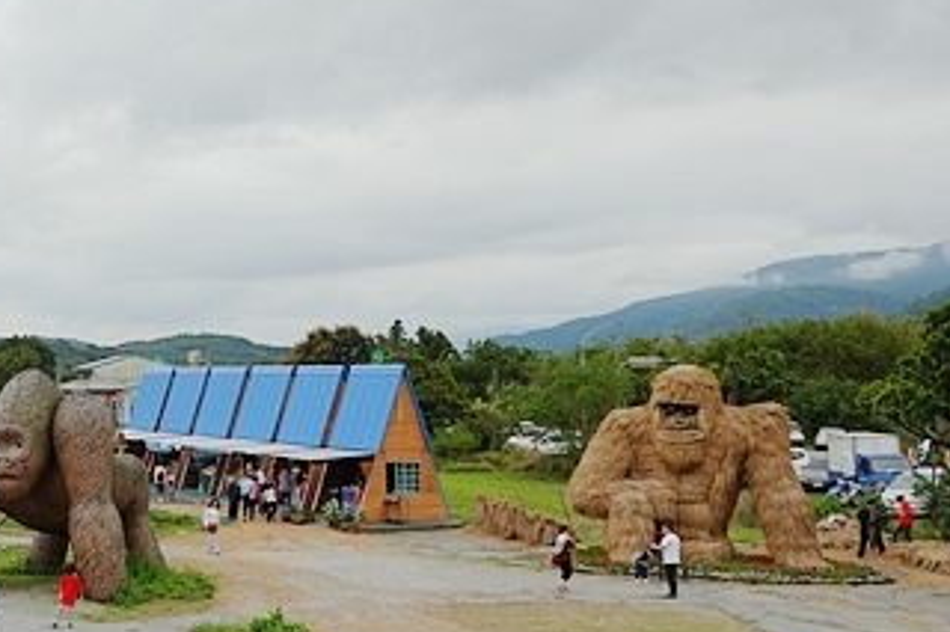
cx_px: 21
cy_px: 316
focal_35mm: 61
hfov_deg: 30.7
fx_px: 1609
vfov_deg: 22.2
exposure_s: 1/250
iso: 125
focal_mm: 11.29
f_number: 5.6
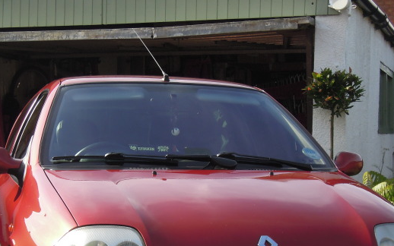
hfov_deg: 23.0
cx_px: 179
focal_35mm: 90
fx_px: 967
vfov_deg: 14.4
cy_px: 213
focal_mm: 9.9
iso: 160
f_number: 4
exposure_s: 1/640
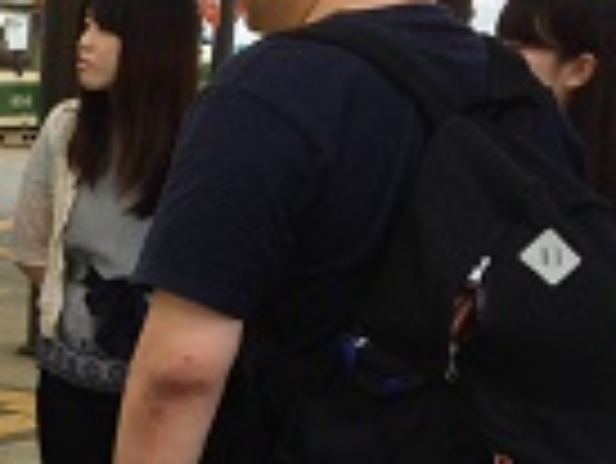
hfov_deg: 15.3
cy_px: 464
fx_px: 2102
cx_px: -324
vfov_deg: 12.4
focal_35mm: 118
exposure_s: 1/20
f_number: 2.4
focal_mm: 4.12
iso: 64
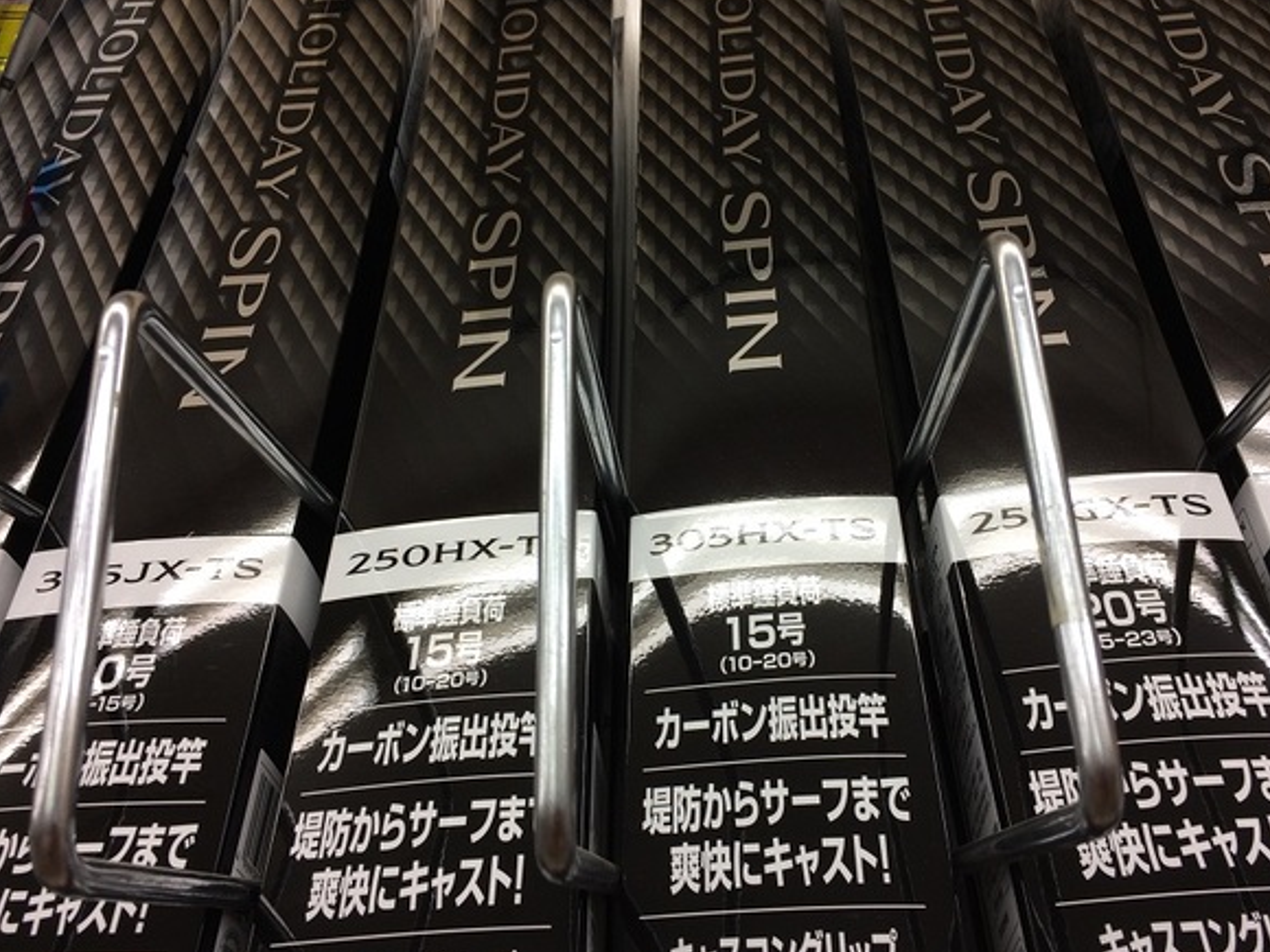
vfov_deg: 44.2
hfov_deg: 56.8
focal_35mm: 32
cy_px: 495
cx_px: 681
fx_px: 1174
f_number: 2.2
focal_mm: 4.15
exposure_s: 1/50
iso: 40
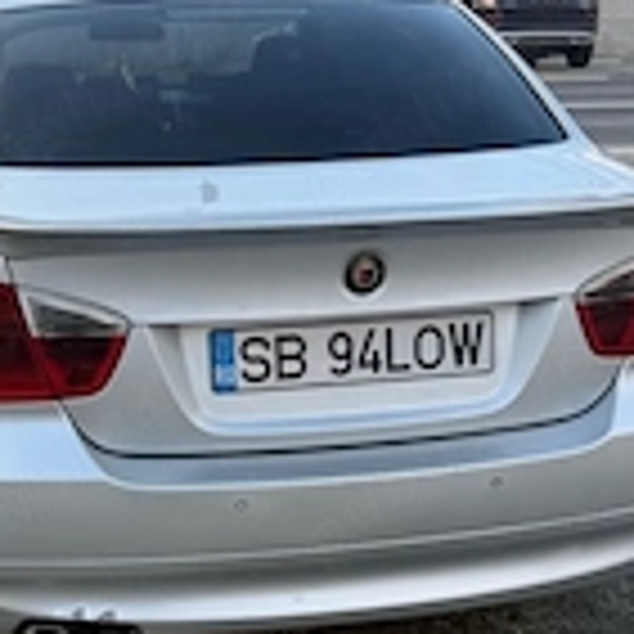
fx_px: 1243
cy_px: 504
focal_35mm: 60
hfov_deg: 28.3
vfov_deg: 28.0
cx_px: 189
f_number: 1.78
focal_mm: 6.76
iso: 80
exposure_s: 1/419
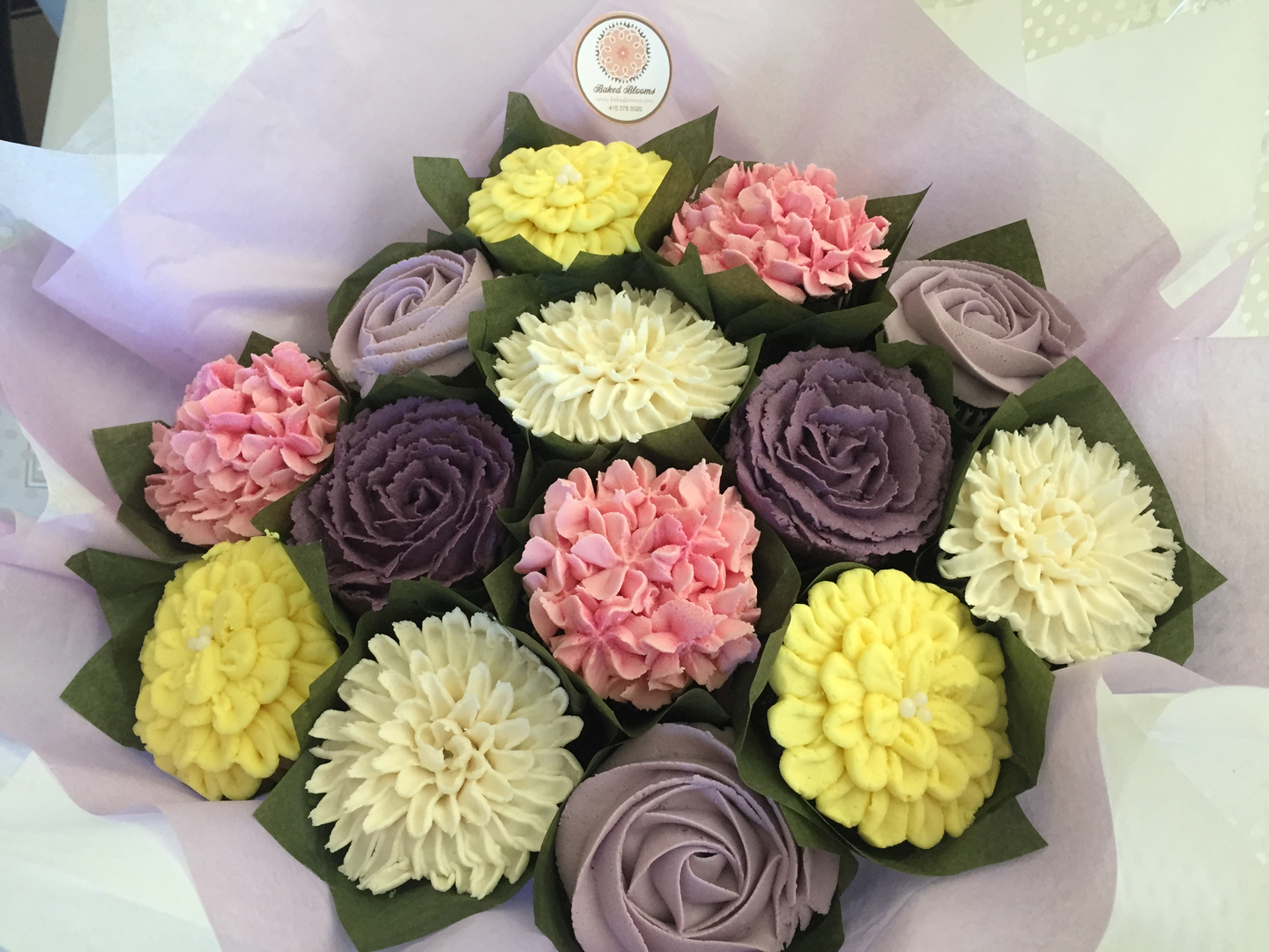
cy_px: 476
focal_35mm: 29
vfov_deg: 48.2
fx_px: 1063
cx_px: 634
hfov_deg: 61.7
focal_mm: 4.15
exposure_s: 1/30
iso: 125
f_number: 2.2
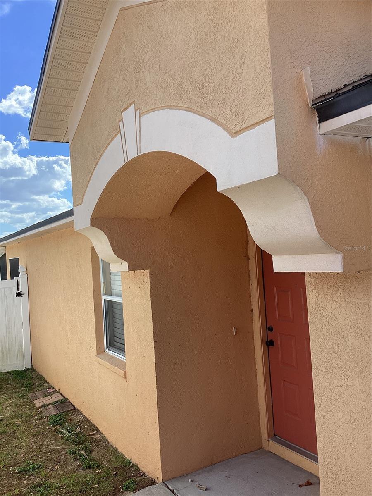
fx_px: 444
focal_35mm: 31
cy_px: 248
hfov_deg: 45.4
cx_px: 186
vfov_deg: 58.4
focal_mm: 3.3
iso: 25
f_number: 2.4
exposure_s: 1/554
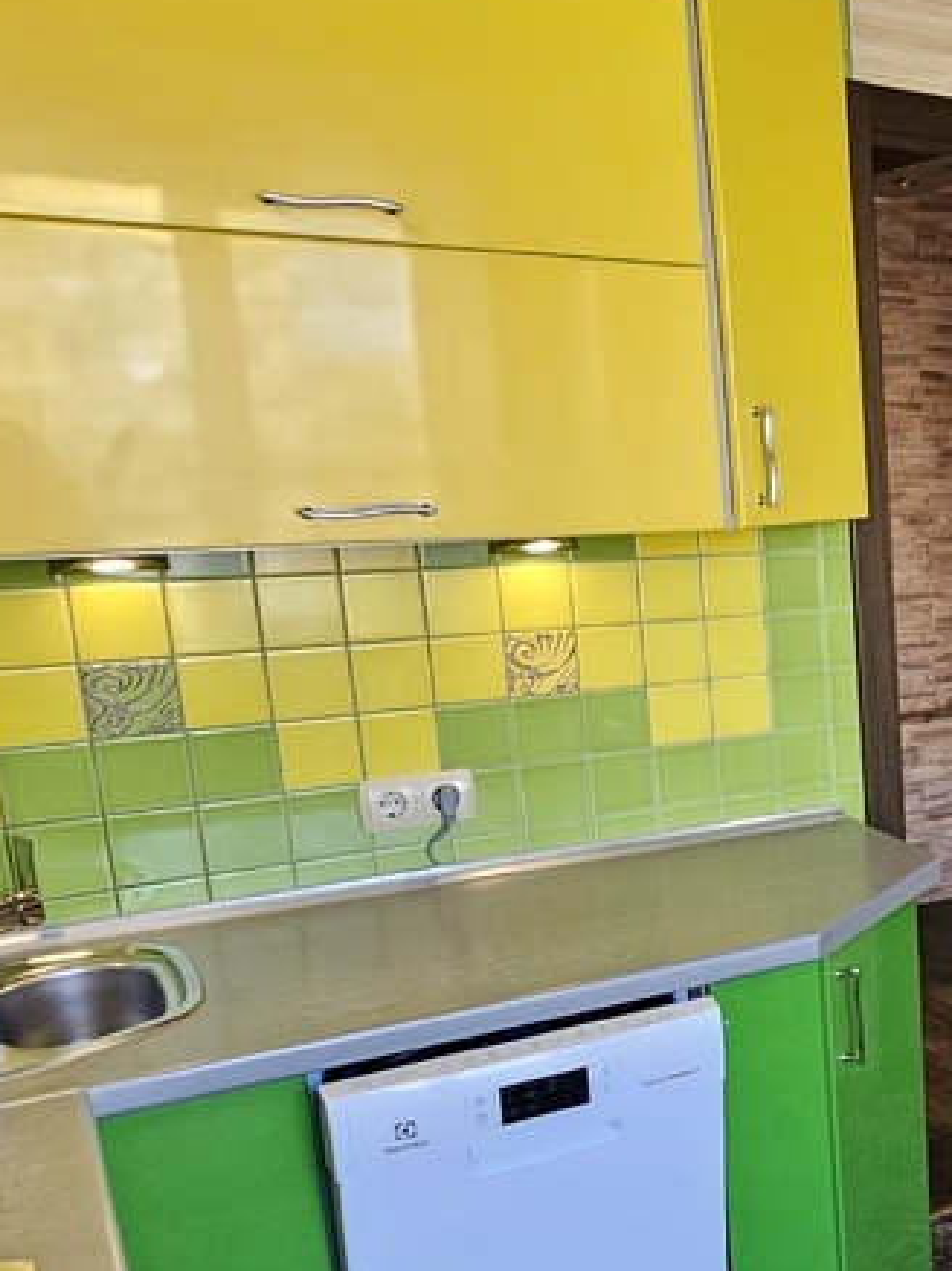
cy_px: 746
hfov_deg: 29.4
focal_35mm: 38
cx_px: 1277
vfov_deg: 48.8
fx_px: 1395
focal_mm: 2.2
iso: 250
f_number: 2.2
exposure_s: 1/50
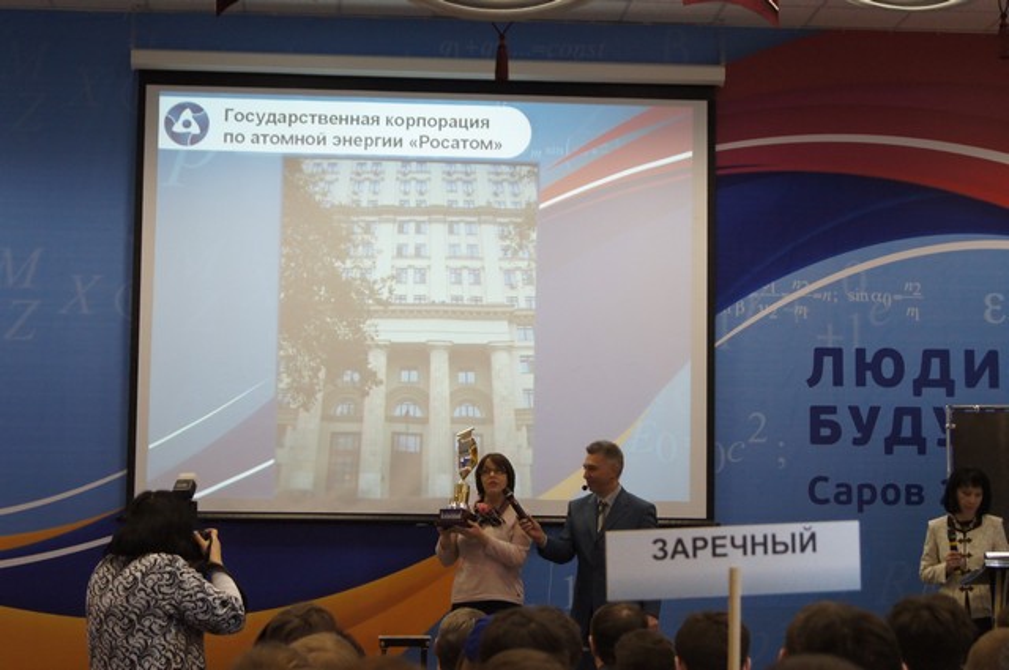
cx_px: 504
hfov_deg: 24.6
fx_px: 2309
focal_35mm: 82
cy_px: 335
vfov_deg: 16.5
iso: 2500
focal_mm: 55
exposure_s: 1/100
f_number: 5.6
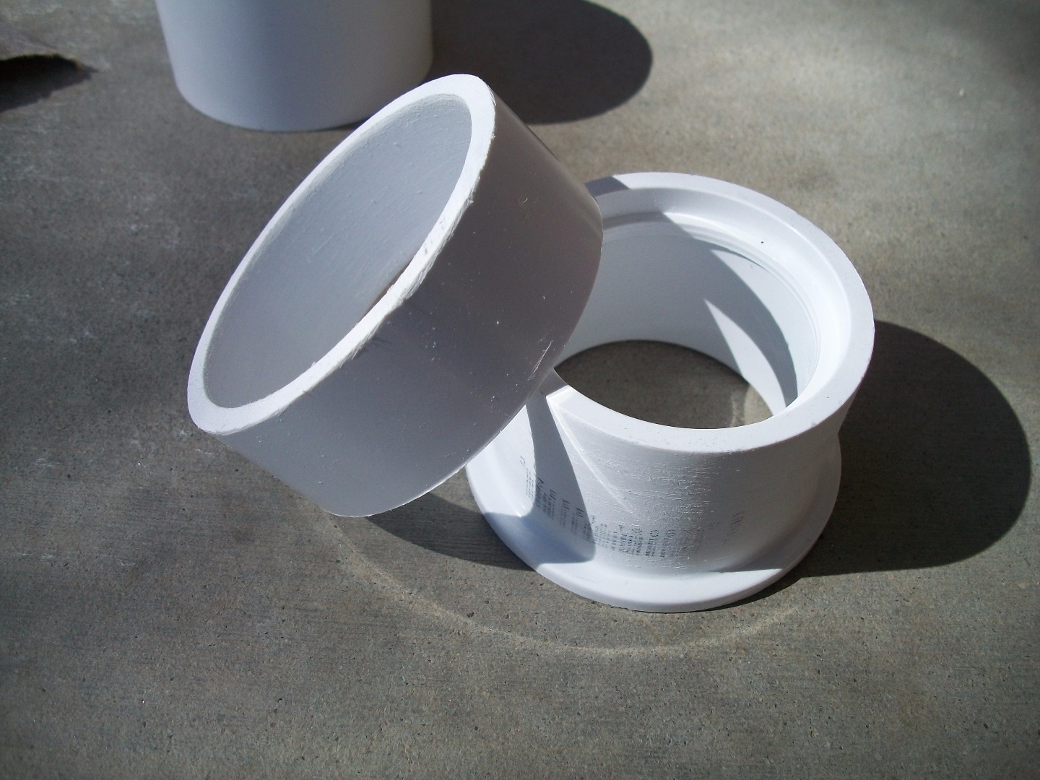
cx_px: 520
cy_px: 390
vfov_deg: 44.2
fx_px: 961
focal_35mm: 32
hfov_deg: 56.8
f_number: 2.9
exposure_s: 1/500
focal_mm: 5.7
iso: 80
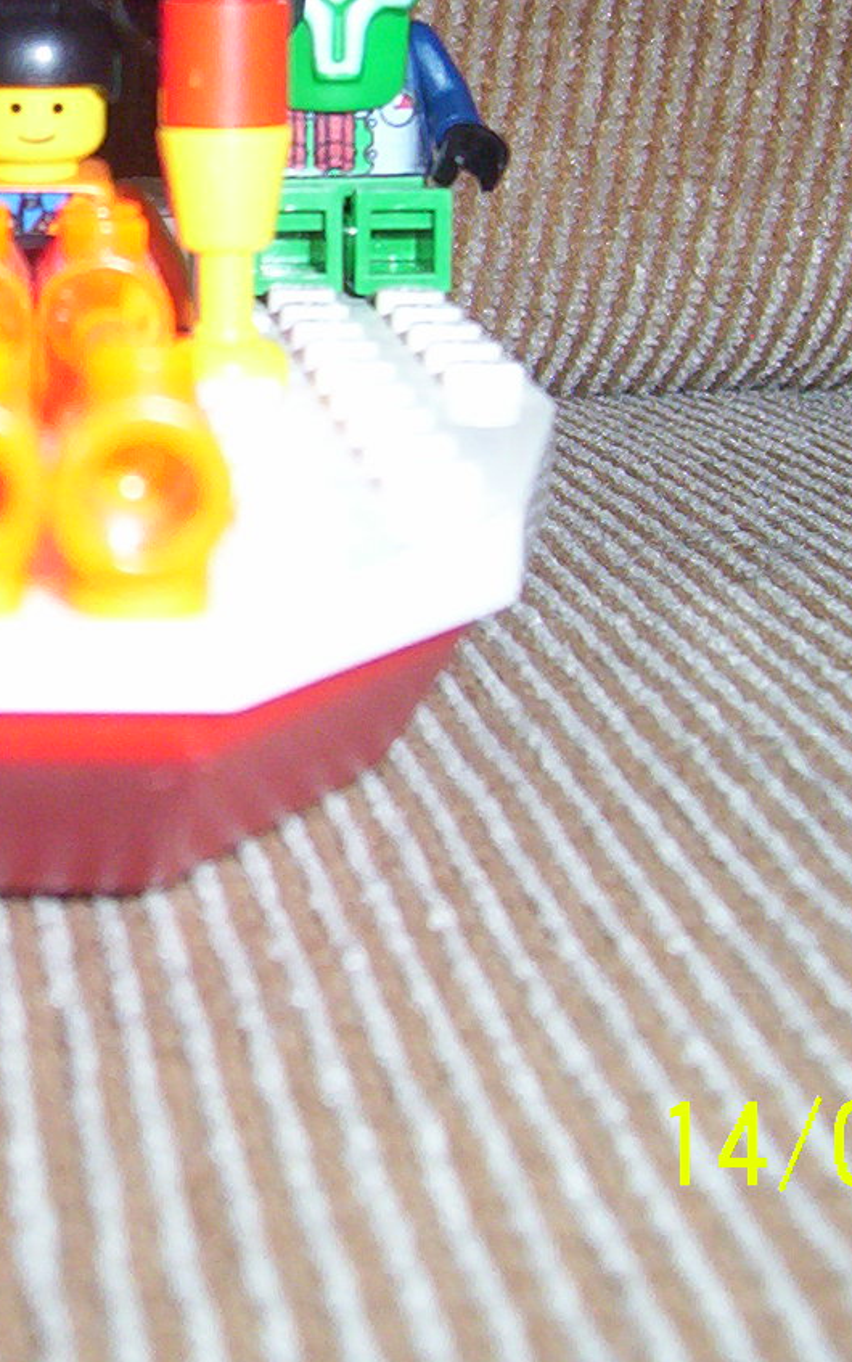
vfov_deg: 23.4
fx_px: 3267
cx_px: 53
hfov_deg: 14.7
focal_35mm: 88
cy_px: 399
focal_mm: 5.77
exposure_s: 1/60
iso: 140
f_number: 2.73
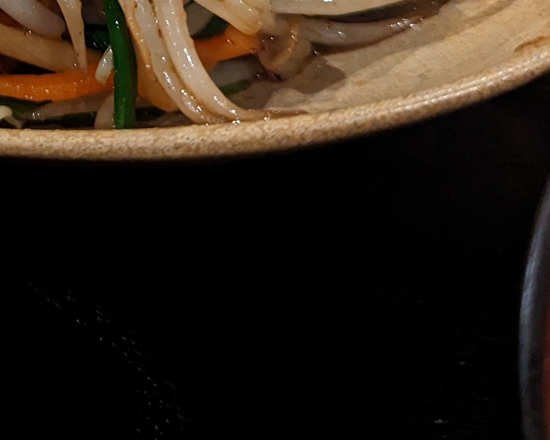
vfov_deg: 17.1
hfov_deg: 22.7
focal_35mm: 80
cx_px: -26
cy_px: -249
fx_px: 1302
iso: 1778
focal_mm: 6.81
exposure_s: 1/100
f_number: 1.85
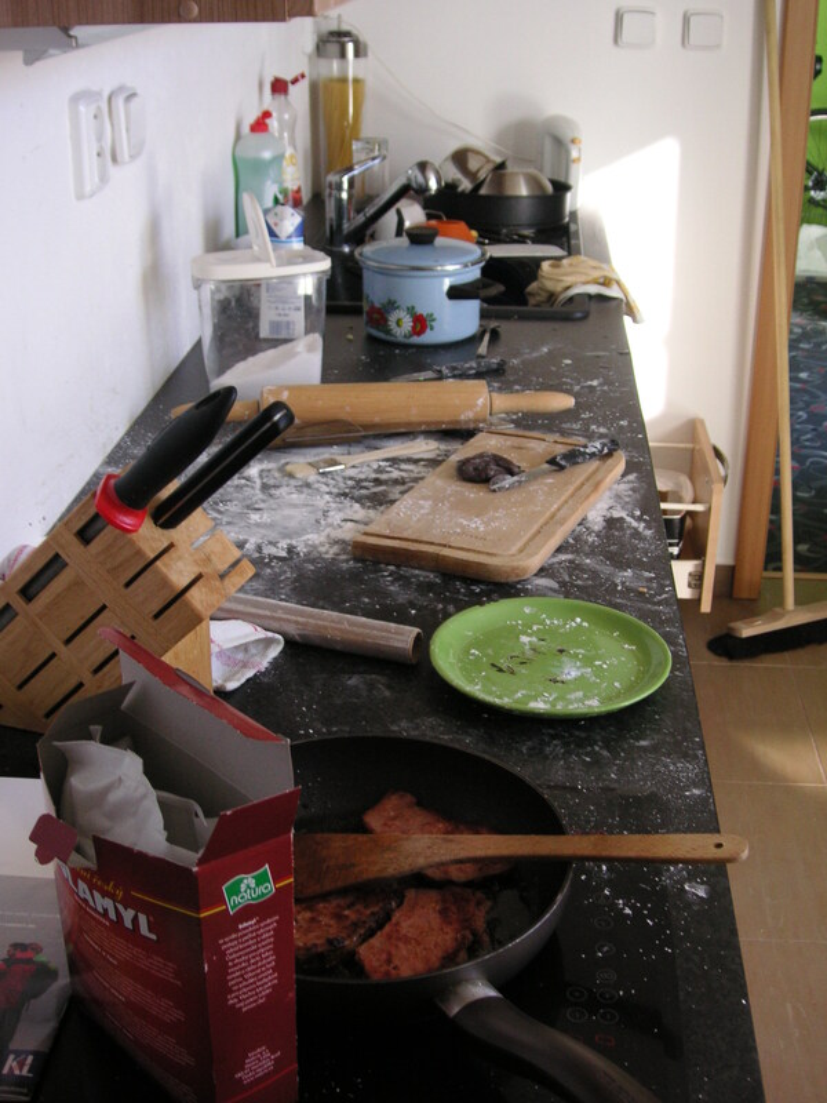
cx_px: 414
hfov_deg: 32.9
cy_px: 552
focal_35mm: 44
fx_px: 1402
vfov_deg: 42.9
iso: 80
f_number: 3.1
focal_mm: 7.3
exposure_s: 1/45
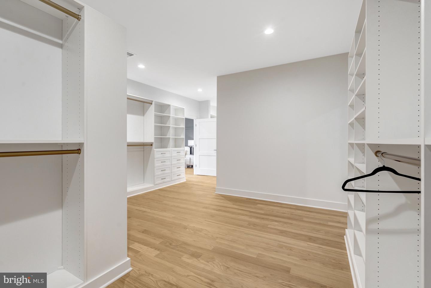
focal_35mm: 16
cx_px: 216
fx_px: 192
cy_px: 144
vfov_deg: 73.7
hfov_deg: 96.7
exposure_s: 1/25
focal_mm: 16
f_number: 8
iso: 1250
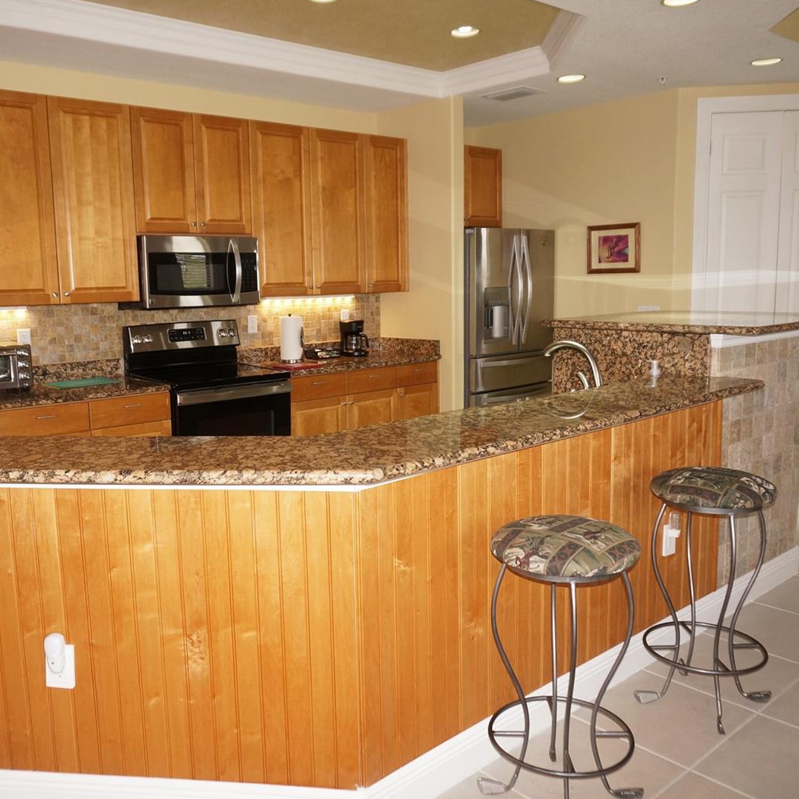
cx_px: 350
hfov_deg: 52.4
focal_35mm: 31
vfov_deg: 52.5
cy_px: 397
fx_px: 810
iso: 640
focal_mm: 16
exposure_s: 1/160
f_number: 4
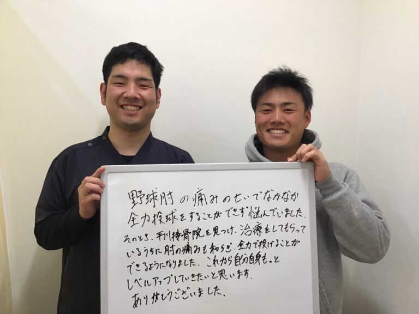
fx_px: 375
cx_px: 210
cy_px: 157
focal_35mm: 31
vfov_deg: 45.4
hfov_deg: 58.4
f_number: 2.4
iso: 50
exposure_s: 1/30
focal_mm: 3.3
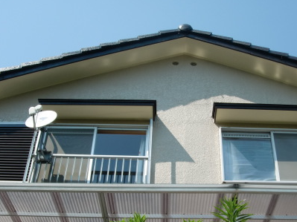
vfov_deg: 23.8
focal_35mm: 61
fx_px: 523
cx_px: 173
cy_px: 157
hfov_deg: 31.6
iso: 64
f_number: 3.9
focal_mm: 6.66
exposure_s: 1/400
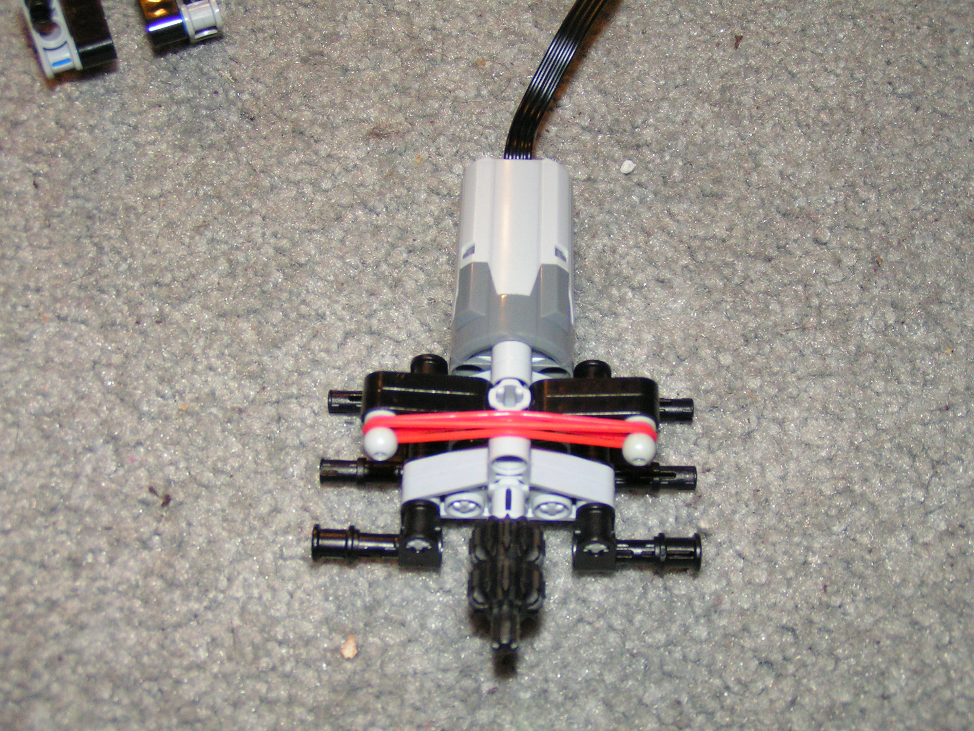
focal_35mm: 49
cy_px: 366
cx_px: 487
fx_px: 1379
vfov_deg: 29.7
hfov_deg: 38.9
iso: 200
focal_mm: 7.6
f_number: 2.8
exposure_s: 1/50
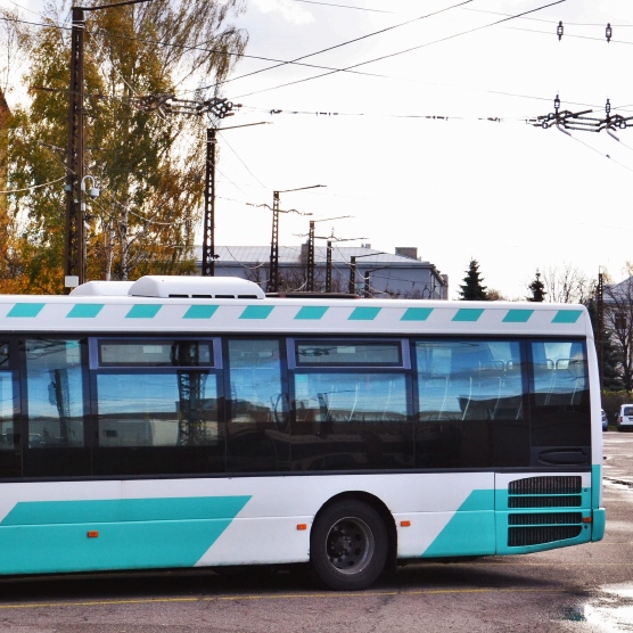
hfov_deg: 14.3
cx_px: 55
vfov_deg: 14.4
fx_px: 2503
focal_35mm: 121
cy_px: 321
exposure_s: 1/320
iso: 400
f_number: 10
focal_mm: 44
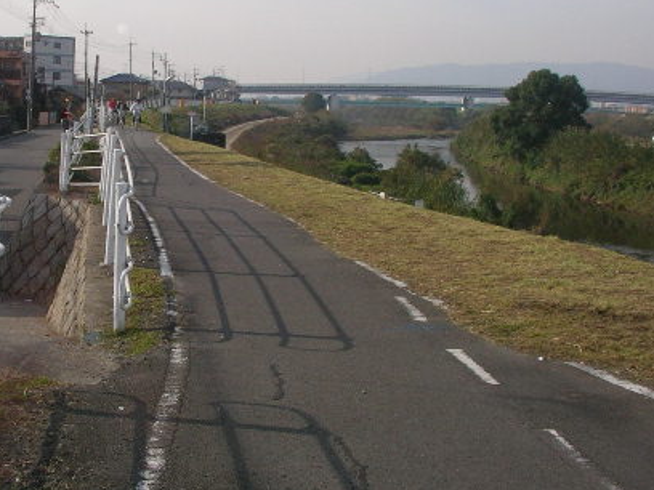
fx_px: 1096
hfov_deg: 33.1
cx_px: 253
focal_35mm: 58
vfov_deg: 24.9
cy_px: 123
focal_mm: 5.7
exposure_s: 1/400
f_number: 2.8
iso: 64
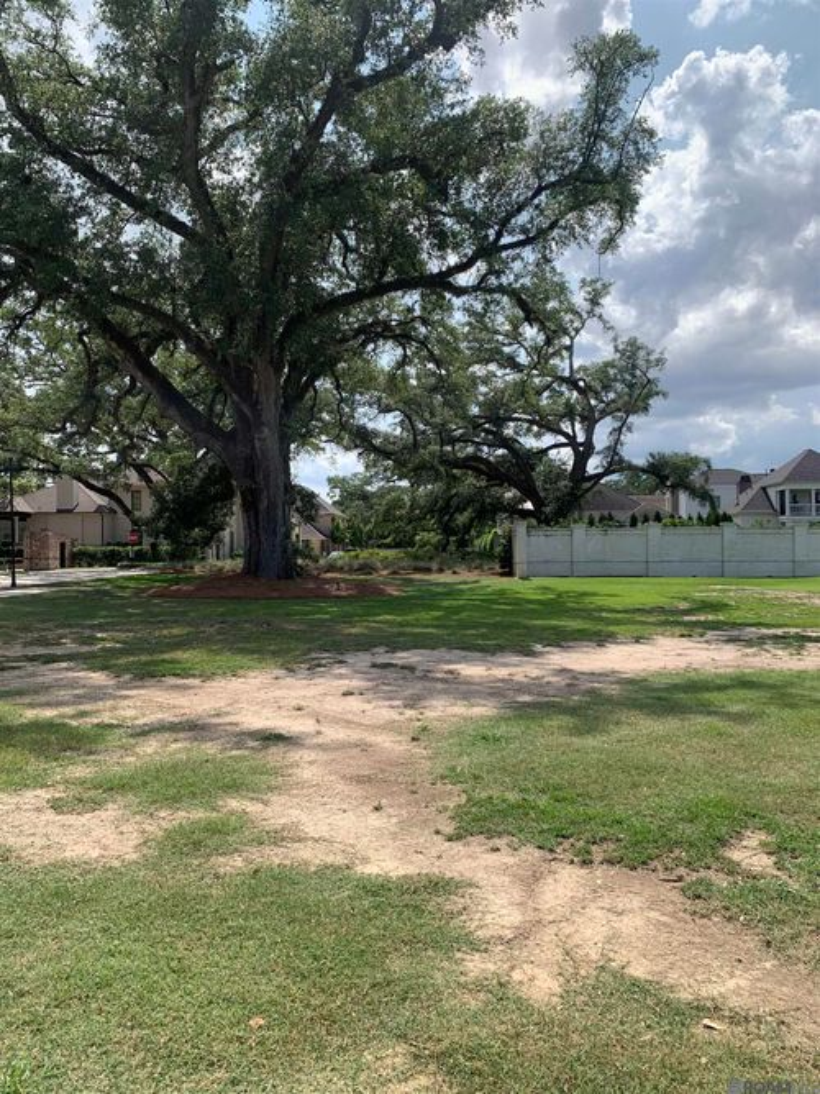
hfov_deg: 53.0
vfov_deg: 67.3
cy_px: 547
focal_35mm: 26
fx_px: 821
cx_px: 410
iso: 25
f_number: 1.8
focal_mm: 4.25
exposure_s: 1/2114
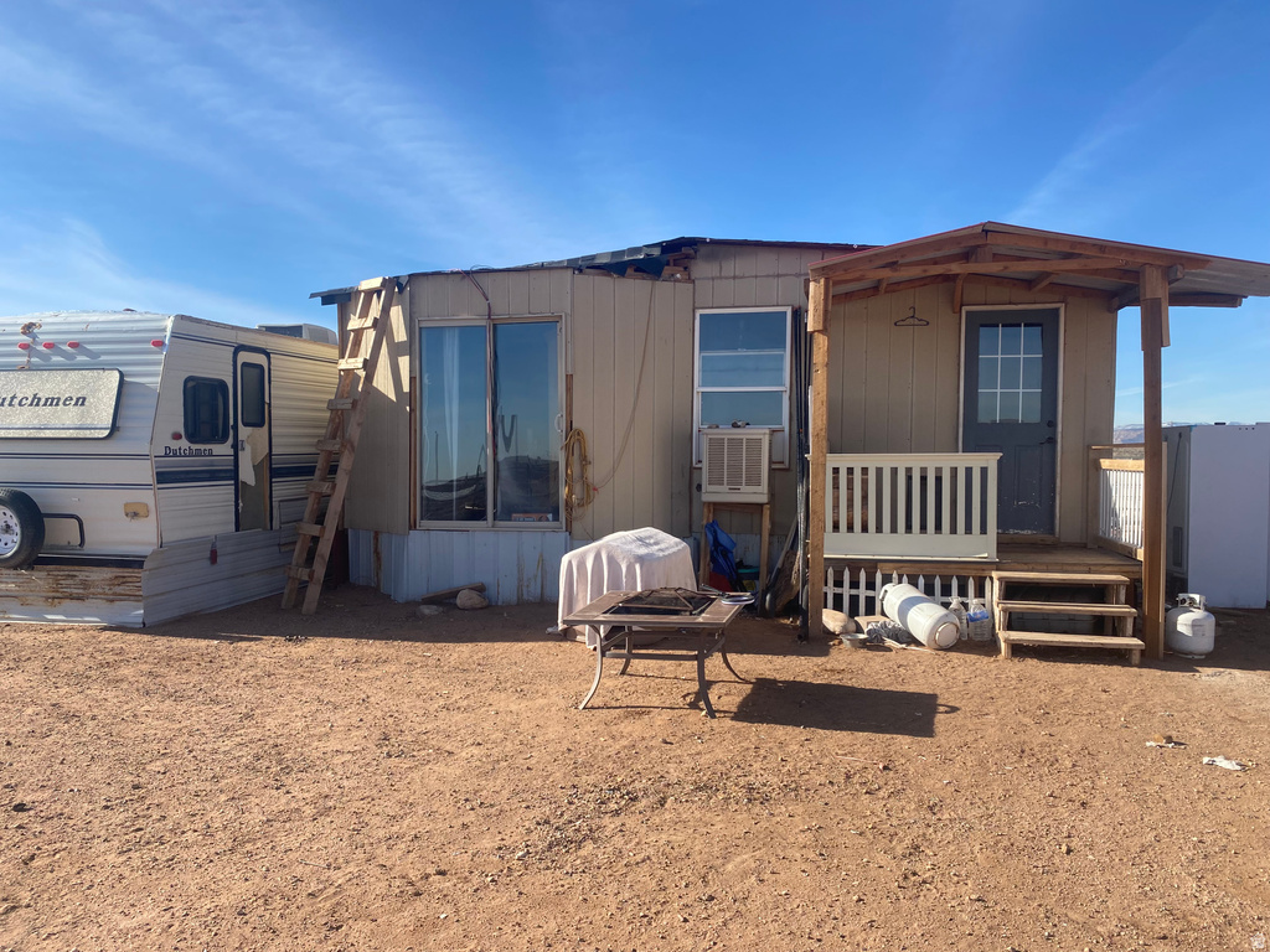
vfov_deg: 53.1
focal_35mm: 26
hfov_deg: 67.3
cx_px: 635
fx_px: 954
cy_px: 476
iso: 32
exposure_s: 1/2222
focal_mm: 4.25
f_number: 1.8
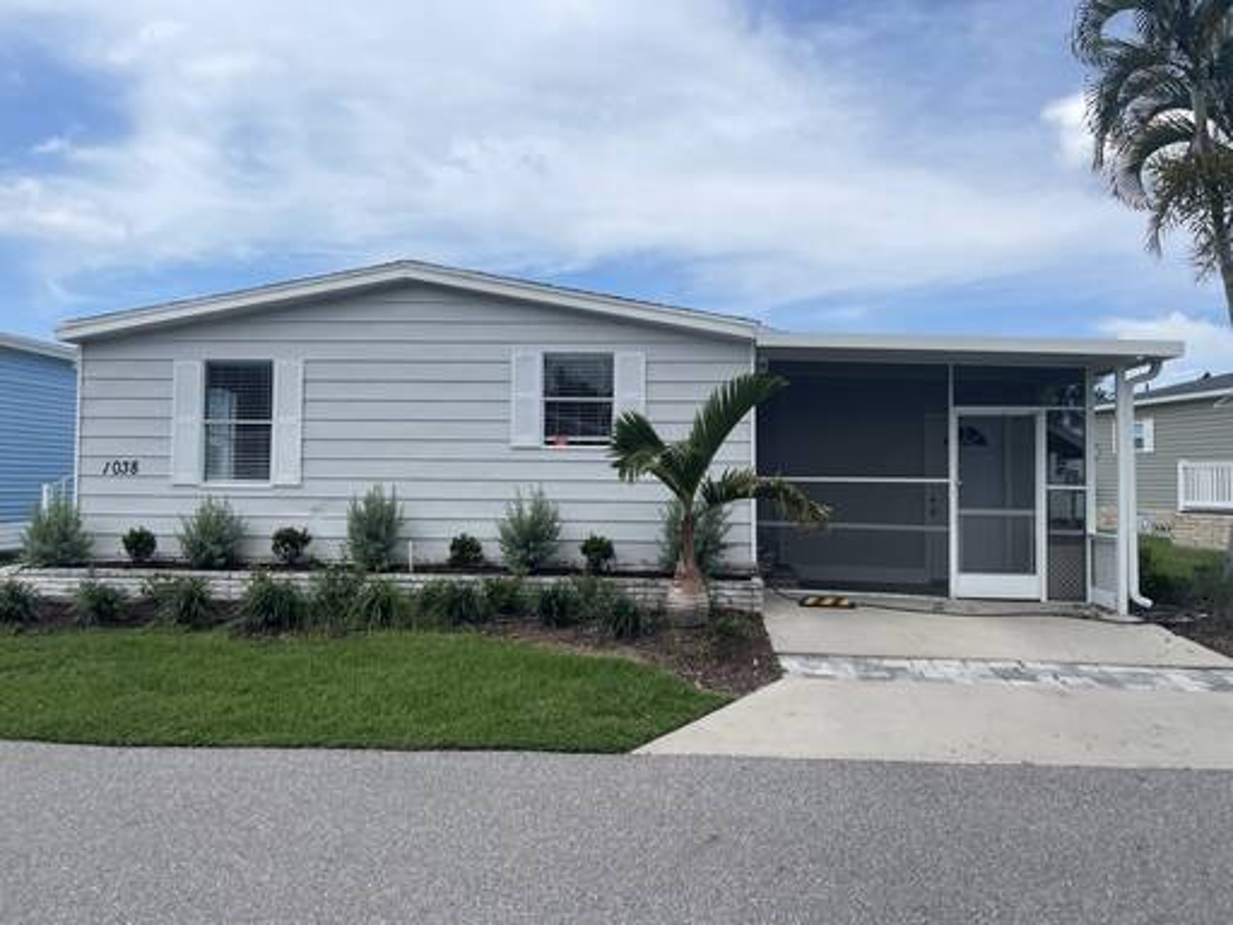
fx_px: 926
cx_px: 616
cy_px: 462
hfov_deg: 67.3
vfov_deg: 53.1
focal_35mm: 26
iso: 32
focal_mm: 4.2
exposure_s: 1/5051
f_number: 1.6
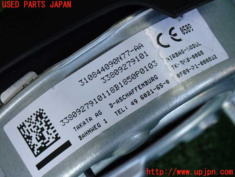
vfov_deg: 15.7
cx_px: 118
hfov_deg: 20.9
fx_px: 638
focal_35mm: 94
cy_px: 88
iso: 320
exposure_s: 1/125
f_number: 4.7
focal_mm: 16.79
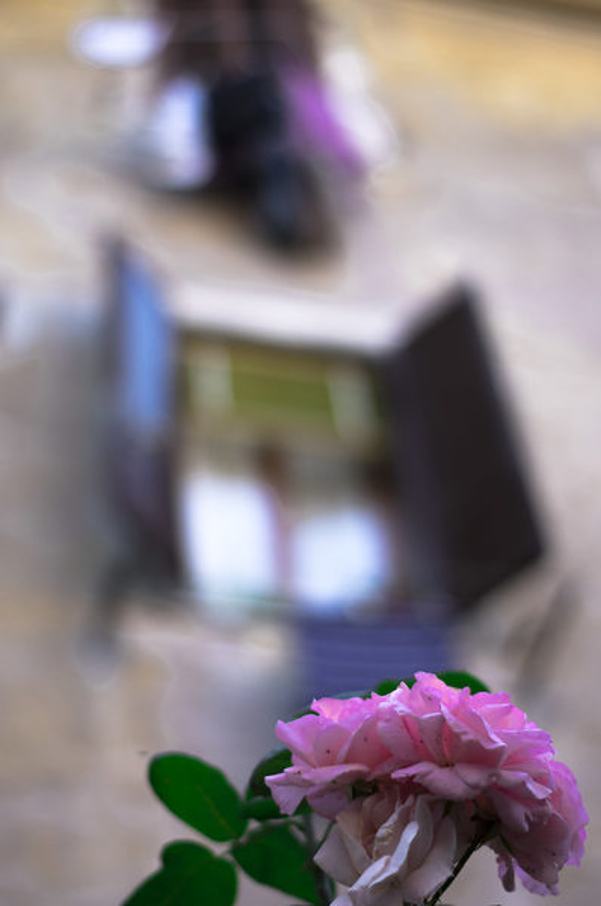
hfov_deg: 18.1
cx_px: 300
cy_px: 453
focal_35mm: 75
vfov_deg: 27.0
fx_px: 1885
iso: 100
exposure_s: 1/400
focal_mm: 50
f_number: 2
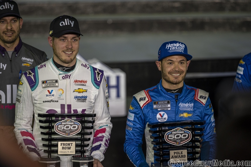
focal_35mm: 200
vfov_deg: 6.9
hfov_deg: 10.3
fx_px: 1394
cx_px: 126
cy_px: 84
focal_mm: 200
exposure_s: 1/200
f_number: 2.8
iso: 800
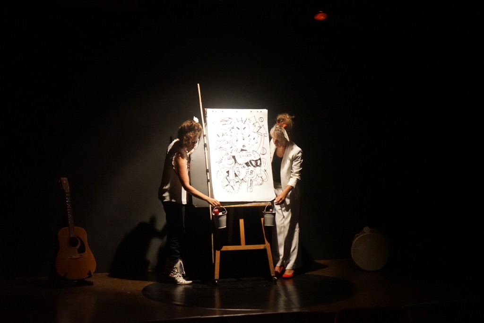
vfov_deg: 29.3
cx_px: 242
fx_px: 618
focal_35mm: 46
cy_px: 162
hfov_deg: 42.7
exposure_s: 1/30
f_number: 4.5
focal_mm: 46
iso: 6400
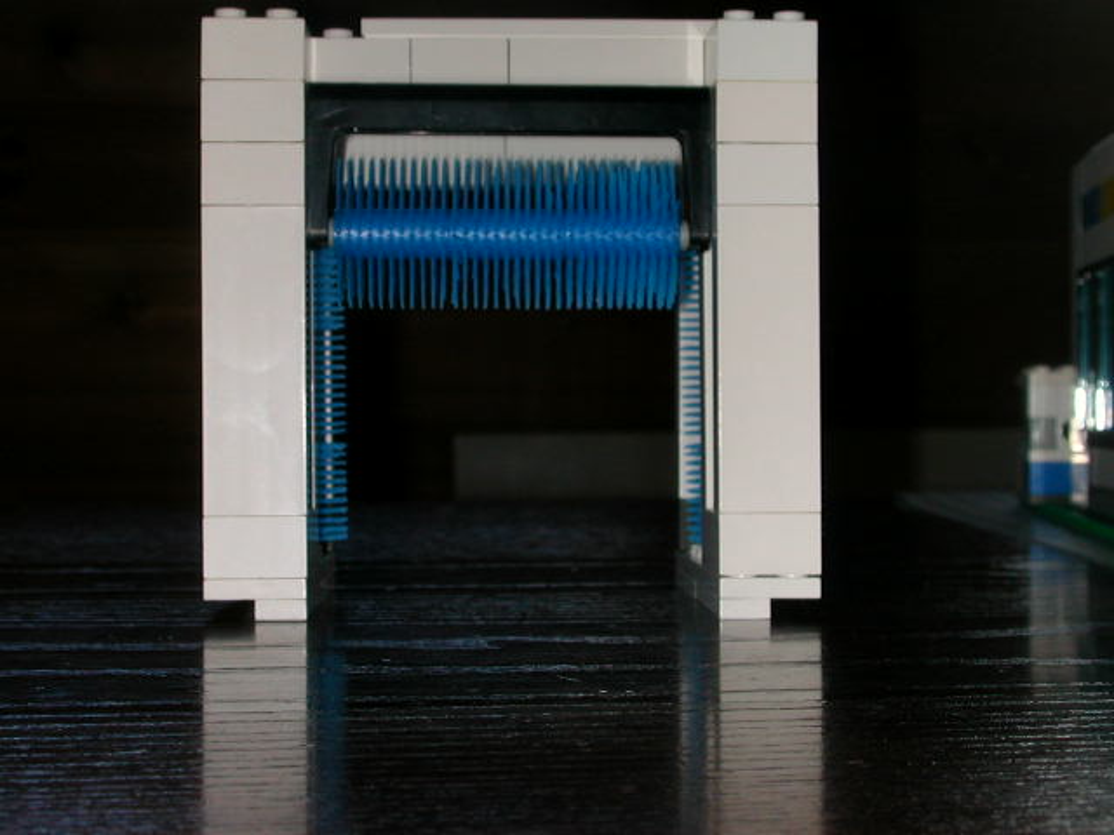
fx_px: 2060
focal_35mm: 64
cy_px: 418
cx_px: 557
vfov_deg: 22.9
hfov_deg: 30.3
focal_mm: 9.7
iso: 100
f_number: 5.9
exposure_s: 1/59.9
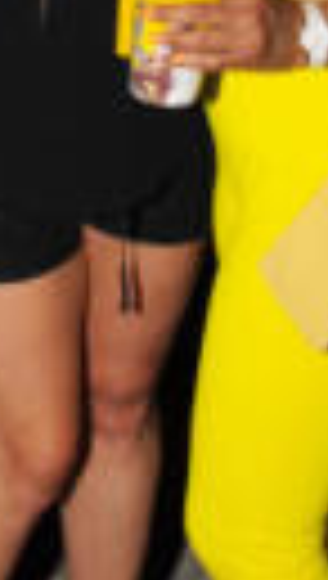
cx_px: 74
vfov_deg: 15.7
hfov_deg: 9.1
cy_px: -18
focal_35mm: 134
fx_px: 2062
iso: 200
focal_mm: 22
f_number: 4
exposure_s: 1/60
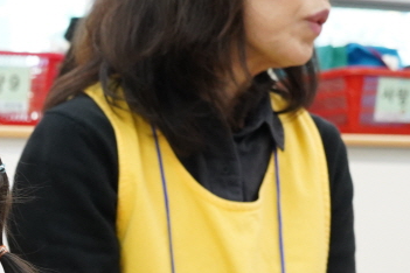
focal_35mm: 137
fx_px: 1560
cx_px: -167
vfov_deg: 9.8
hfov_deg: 14.2
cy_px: 370
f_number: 7.1
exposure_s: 1/40
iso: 2500
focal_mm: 37
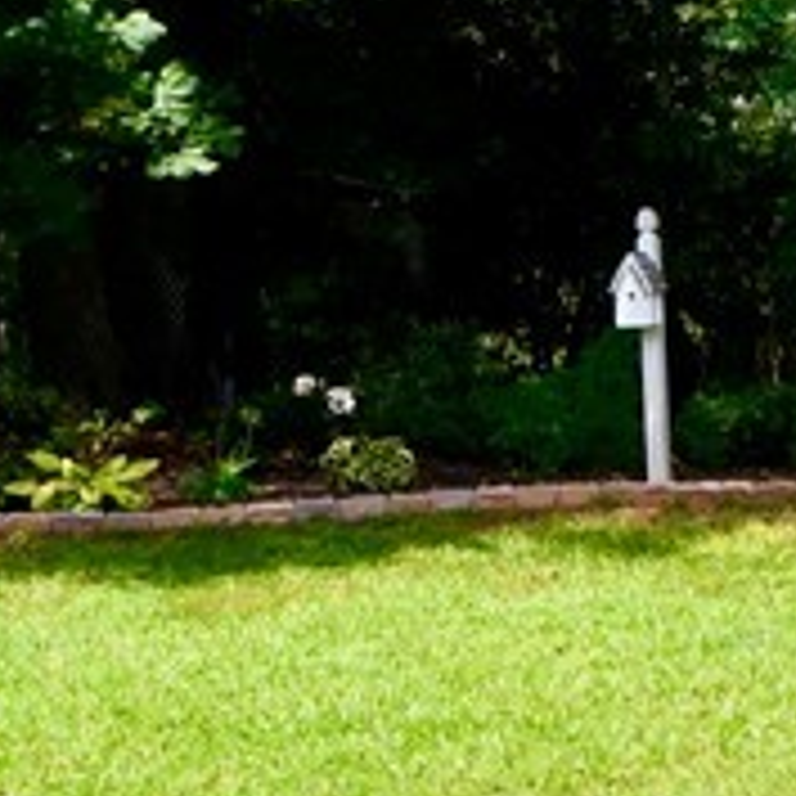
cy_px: 225
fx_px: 2029
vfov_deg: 22.0
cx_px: 1367
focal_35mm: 78
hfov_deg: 18.2
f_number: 8
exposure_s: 1/250
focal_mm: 10
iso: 200
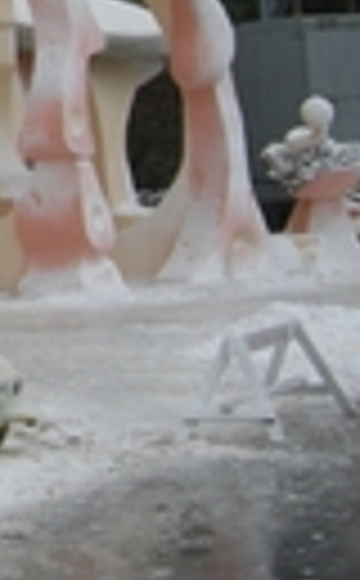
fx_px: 2889
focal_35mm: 183
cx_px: -806
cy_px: -283
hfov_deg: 6.4
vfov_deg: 11.0
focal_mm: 7.9
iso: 87
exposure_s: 1/250
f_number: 2.8
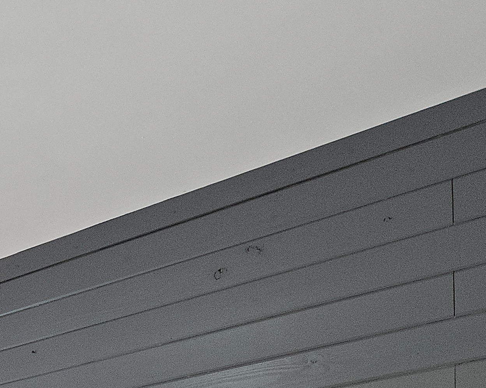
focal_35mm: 65
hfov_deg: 22.9
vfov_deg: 19.2
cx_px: -269
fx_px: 935
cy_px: 647
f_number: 5.6
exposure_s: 1/13
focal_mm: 8
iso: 400
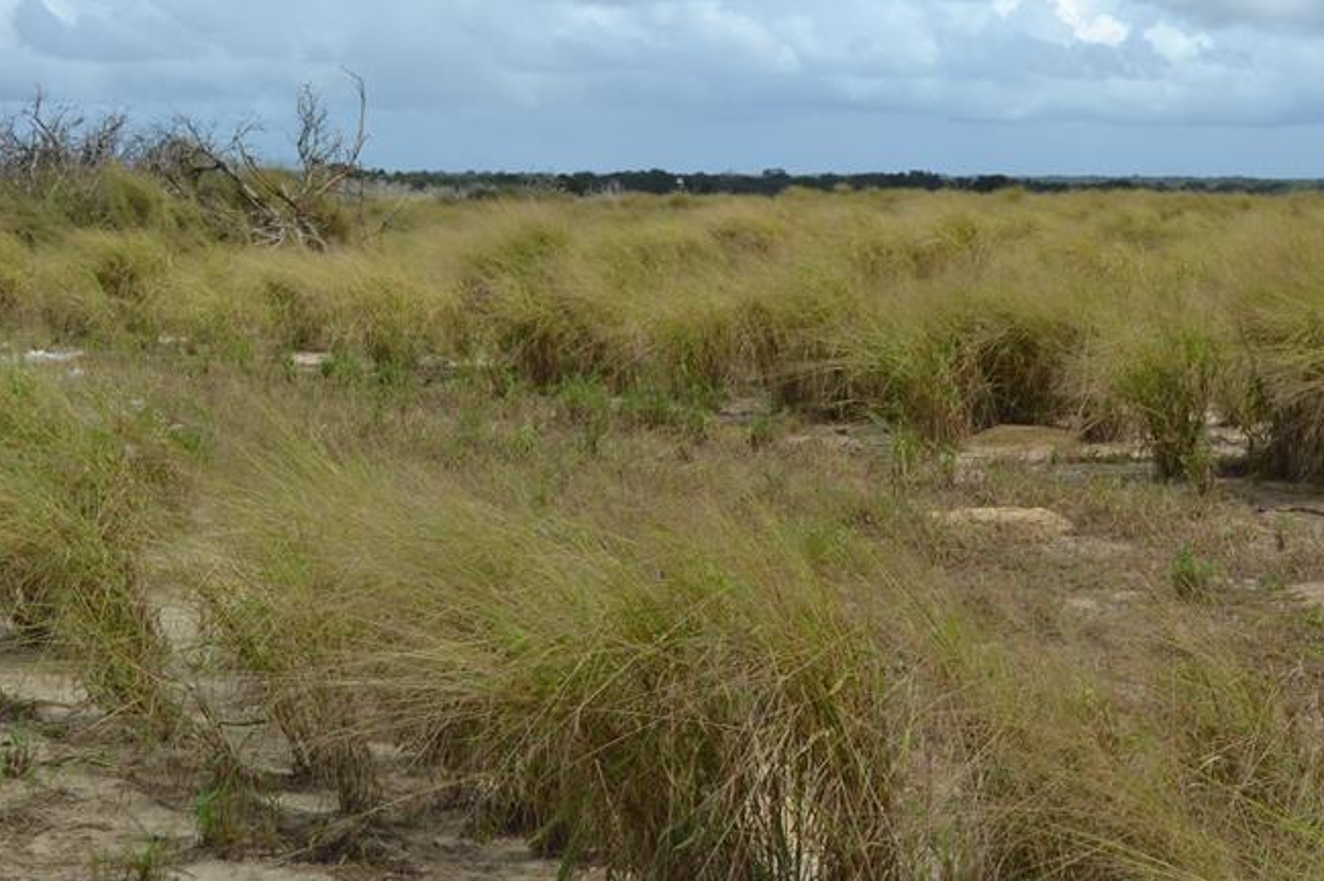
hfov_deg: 28.1
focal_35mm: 71
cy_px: 255
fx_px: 2610
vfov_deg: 19.1
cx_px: 981
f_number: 9
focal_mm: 30
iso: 100
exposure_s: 1/320
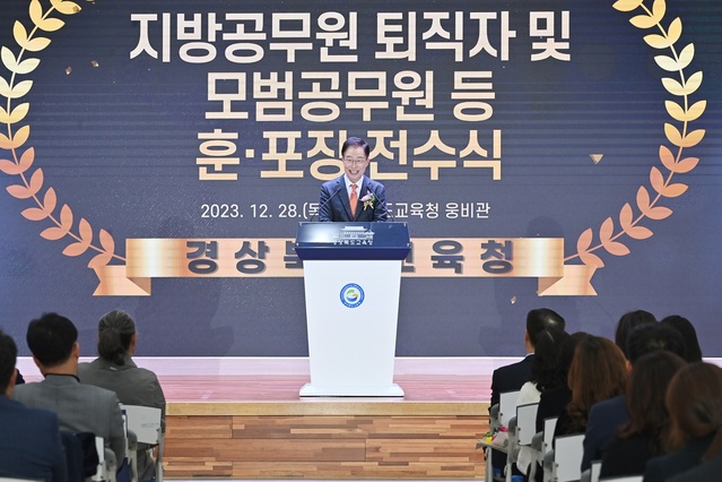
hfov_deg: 15.2
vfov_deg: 10.2
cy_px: 241
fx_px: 2707
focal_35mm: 135
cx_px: 361
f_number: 6.3
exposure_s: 1/200
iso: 1600
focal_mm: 135
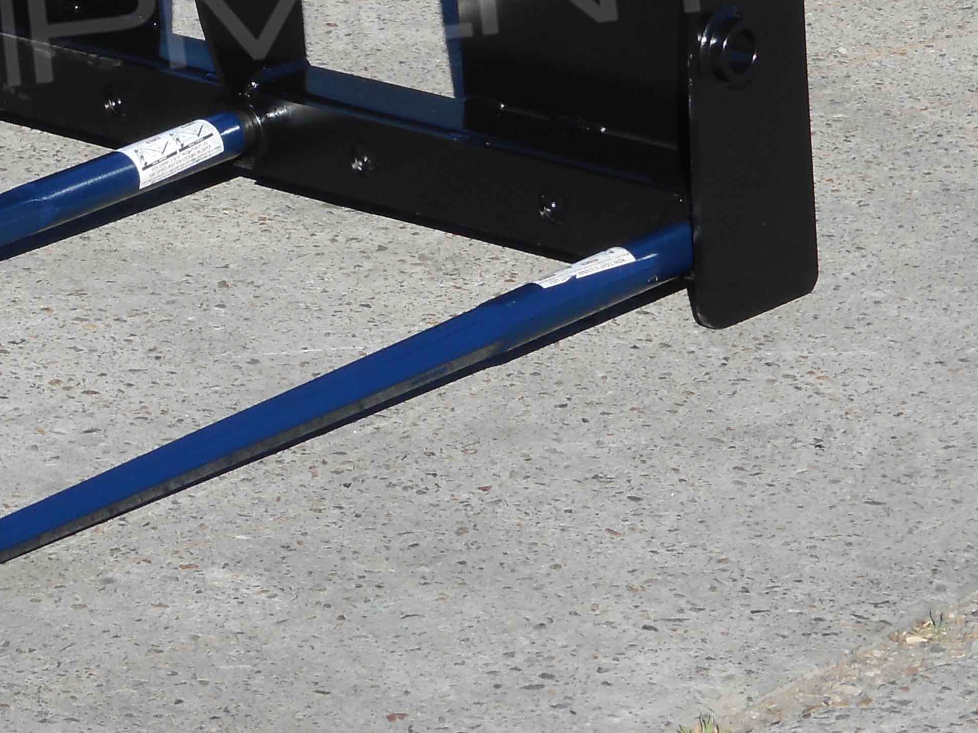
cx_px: 5
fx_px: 5819
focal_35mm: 206
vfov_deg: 7.2
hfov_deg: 9.5
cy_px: -145
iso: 80
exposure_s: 1/320
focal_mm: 13.8
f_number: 5.5
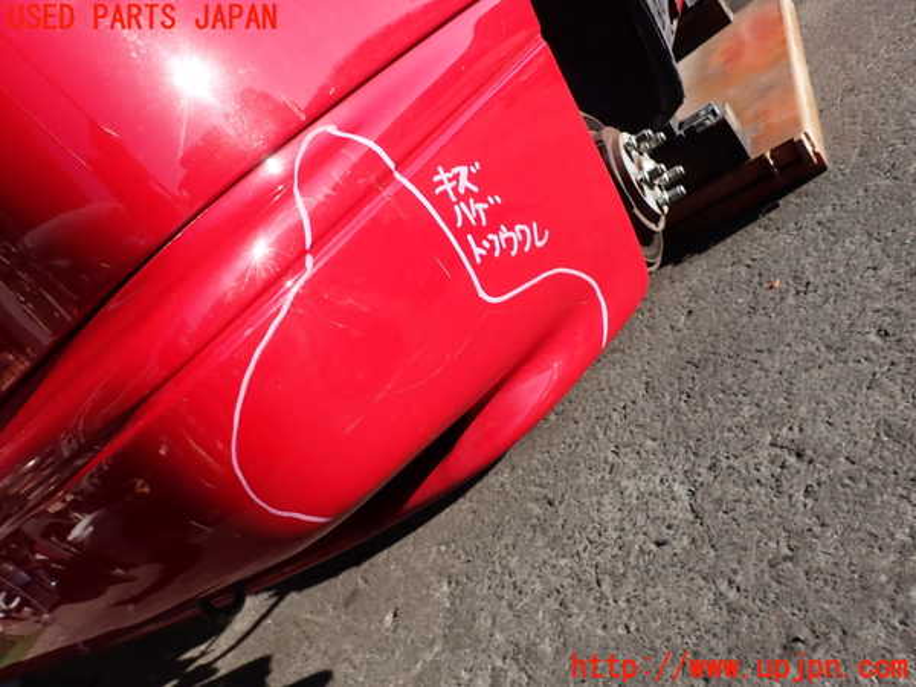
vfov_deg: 54.9
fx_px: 662
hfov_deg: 69.4
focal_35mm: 25
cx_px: 458
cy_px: 344
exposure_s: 1/125
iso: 100
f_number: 8
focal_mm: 4.5
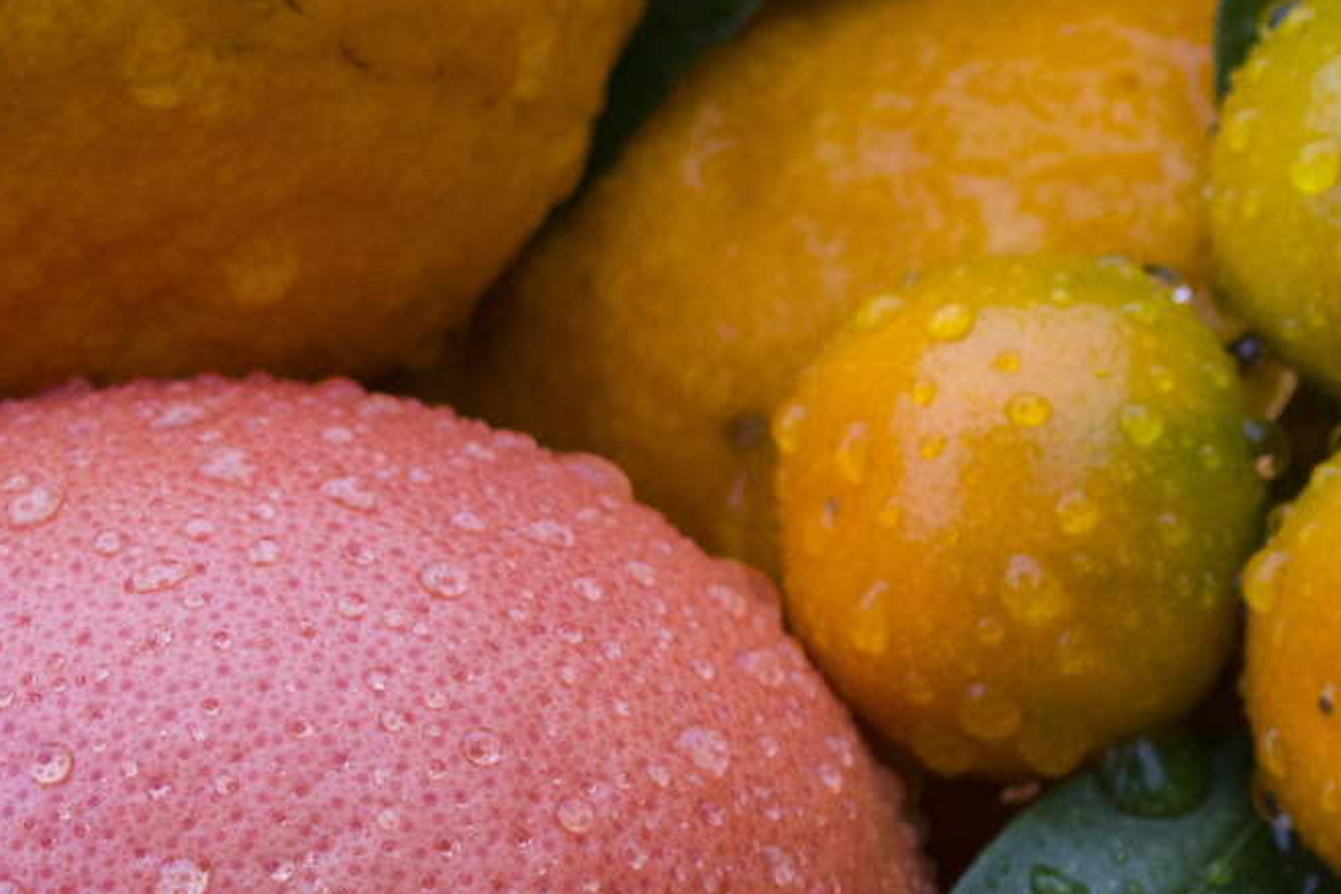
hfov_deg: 8.9
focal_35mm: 230
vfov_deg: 6.0
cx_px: 1576
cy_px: 382
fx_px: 8567
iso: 400
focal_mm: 42
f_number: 5.6
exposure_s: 1/100
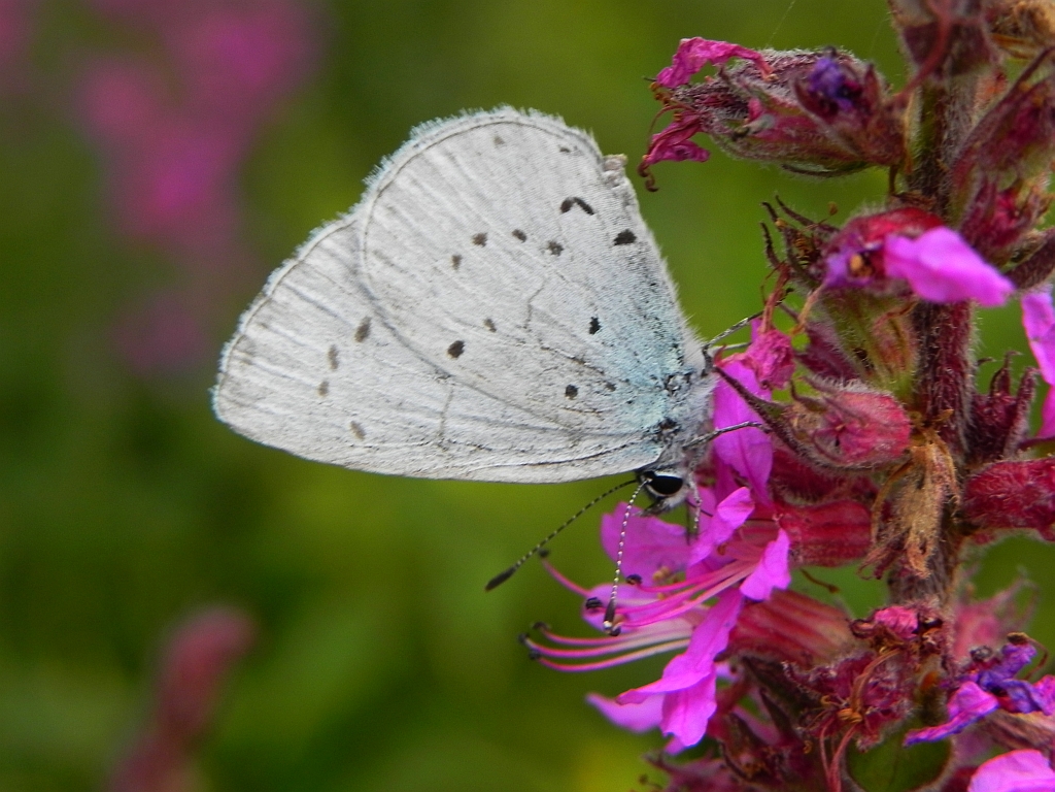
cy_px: 396
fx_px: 3200
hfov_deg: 18.7
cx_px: 528
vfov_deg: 14.1
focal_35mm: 105
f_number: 5
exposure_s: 1/162
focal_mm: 18.8
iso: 160
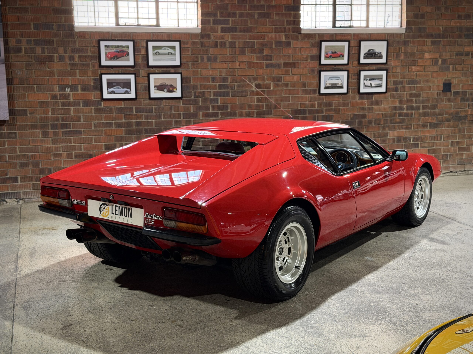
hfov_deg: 39.7
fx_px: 656
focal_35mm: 48
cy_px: 177
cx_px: 236
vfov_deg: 30.3
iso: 250
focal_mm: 6.76
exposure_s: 1/33
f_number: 1.78
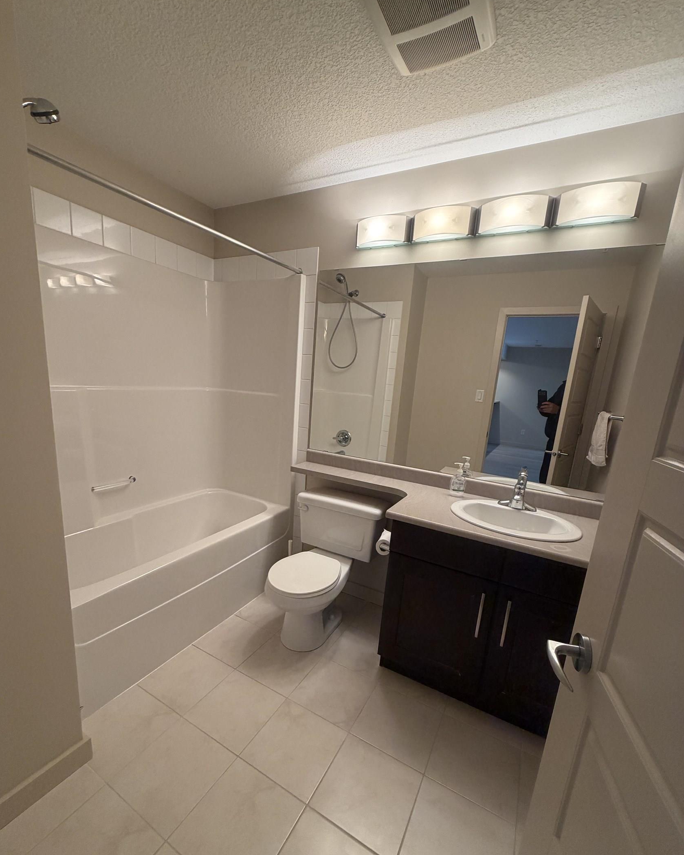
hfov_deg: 84.0
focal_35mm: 15
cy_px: 464
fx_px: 380
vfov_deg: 96.6
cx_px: 333
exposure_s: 1/120
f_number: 2.2
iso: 200
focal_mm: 2.22
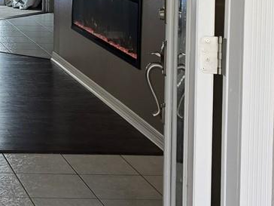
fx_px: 799
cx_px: -169
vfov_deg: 14.0
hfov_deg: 17.1
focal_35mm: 101
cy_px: -77
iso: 50
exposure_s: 1/120
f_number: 1.7
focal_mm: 6.3
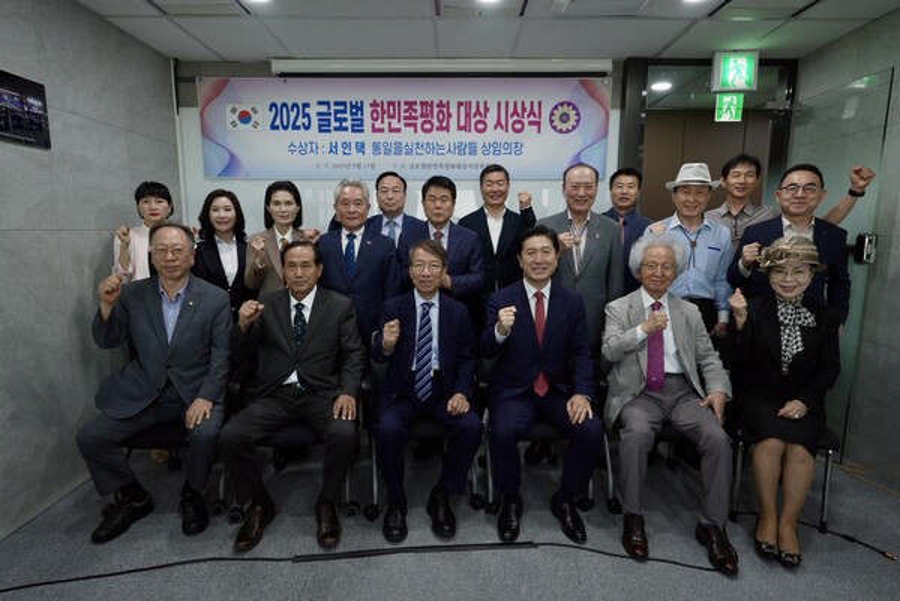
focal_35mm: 20
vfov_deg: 63.3
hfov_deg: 85.4
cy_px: 300
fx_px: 488
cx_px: 450
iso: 500
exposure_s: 1/60
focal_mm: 19.5
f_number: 5.6
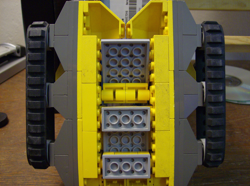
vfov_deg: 39.5
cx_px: 125
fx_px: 259
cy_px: 93
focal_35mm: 36
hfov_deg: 51.5
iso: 200
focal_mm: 6
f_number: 2.8
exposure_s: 1/37.3
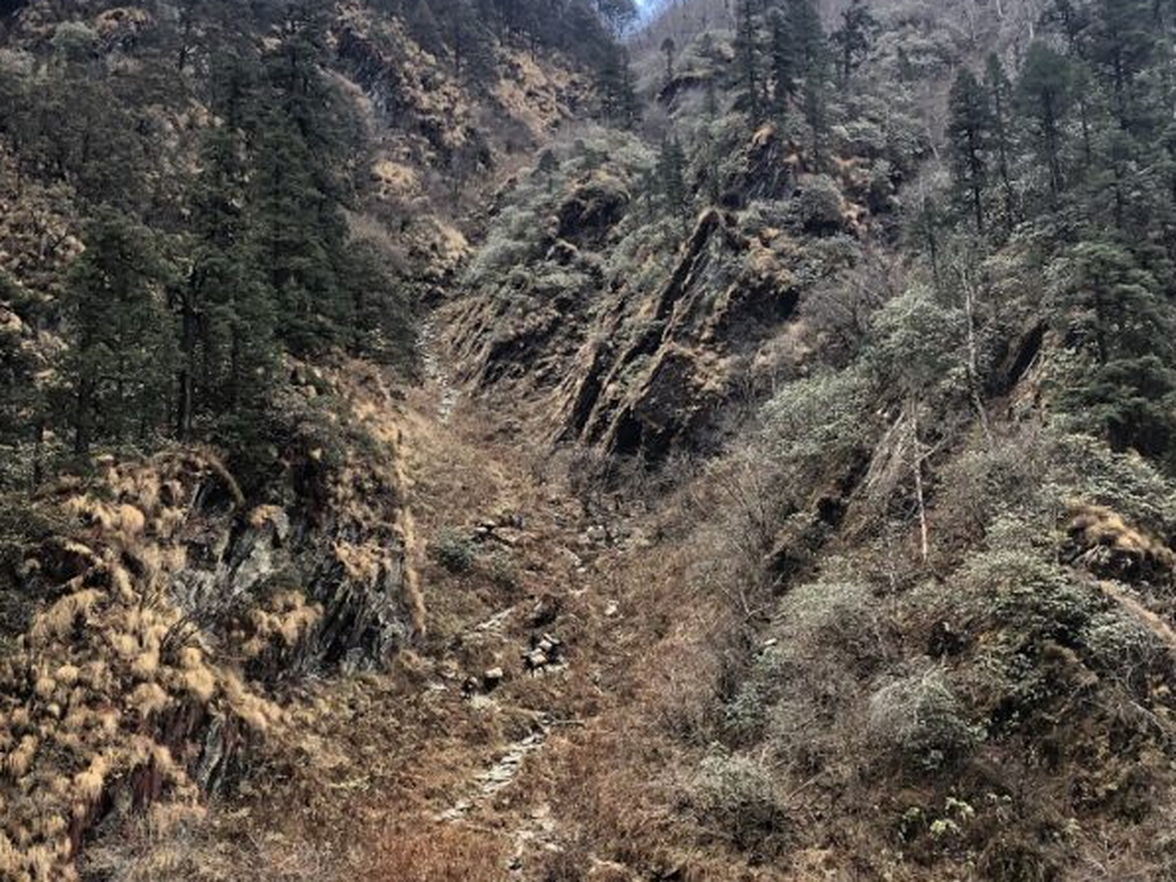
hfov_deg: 39.6
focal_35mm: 48
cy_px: 506
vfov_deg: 30.2
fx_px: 1631
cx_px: 587
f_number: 1.8
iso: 32
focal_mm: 3.99
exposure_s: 1/120
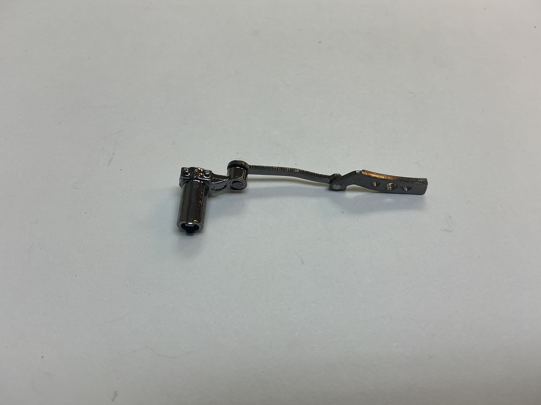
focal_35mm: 29
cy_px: 202
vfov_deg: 48.2
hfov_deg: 61.7
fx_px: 453
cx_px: 270
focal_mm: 3
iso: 20
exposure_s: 1/120
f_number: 1.8
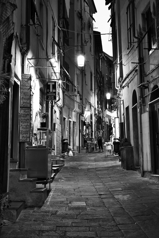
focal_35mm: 61
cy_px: 78
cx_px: 100
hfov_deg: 22.2
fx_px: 404
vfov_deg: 32.6
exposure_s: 1/25
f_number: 4
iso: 1600
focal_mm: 43
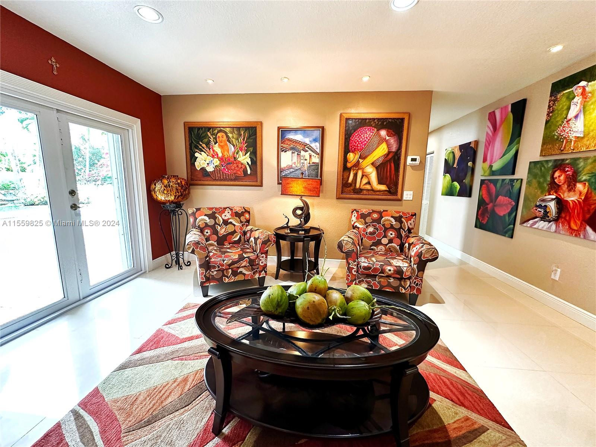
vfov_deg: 85.7
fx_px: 241
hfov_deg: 102.1
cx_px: 298
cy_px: 224
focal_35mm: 14
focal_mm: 2.22
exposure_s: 1/60
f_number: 2.2
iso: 250
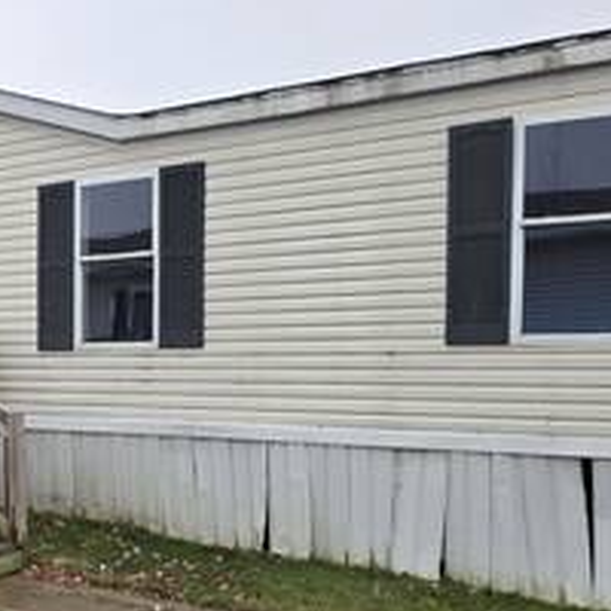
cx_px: -12
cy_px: 425
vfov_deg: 32.4
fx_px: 1038
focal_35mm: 52
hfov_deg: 30.3
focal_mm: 6.3
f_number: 1.7
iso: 12
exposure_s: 1/218
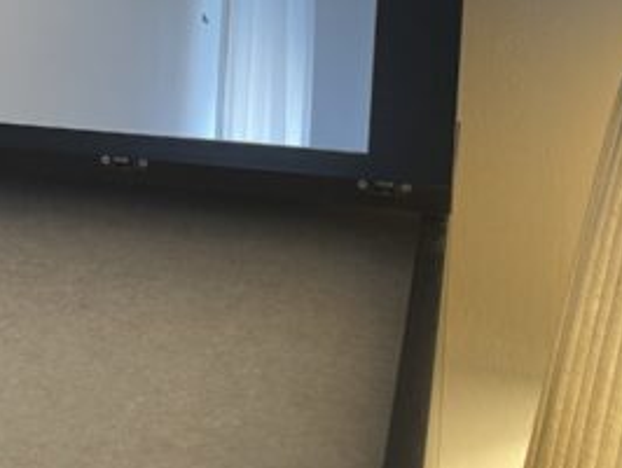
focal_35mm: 50
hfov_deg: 36.4
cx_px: 94
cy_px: 74
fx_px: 899
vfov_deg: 28.3
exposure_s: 1/50
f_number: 1.6
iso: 125
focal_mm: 4.2
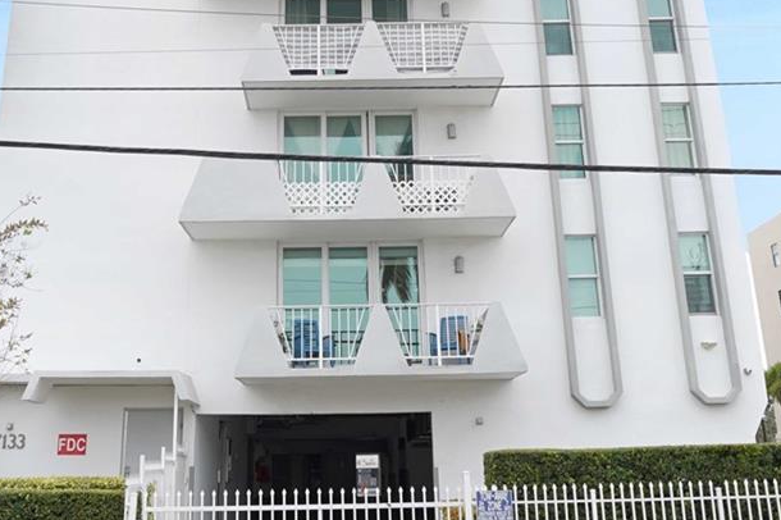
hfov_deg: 46.3
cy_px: 60
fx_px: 911
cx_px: 335
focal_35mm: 42
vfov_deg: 30.6
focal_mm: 16
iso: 80
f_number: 6.3
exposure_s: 1/160
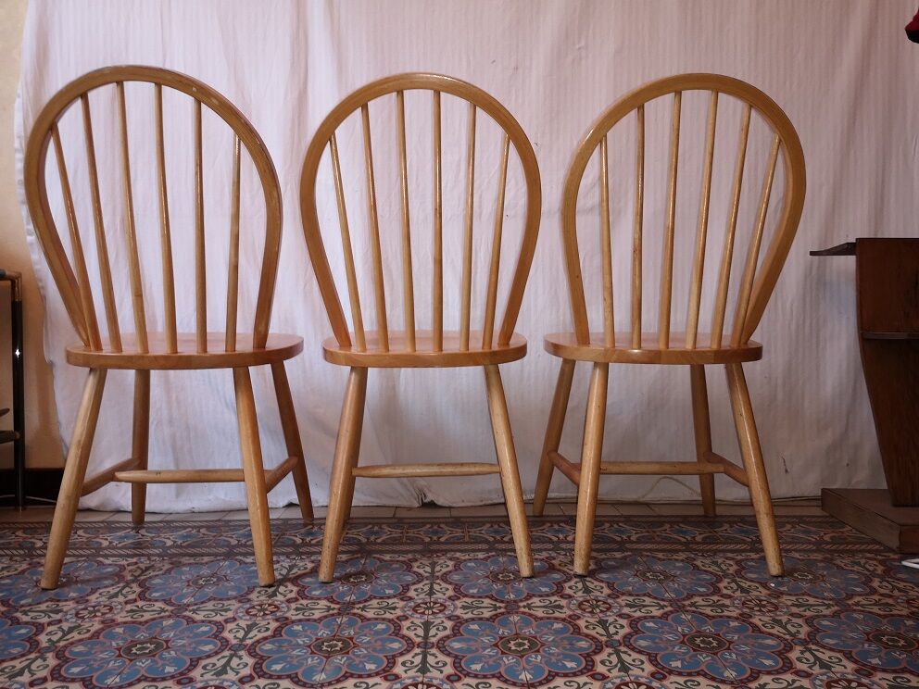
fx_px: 717
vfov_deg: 51.4
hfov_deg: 65.3
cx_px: 460
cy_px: 344
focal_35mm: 27
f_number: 1.8
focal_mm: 3.95
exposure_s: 1/33.3
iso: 160
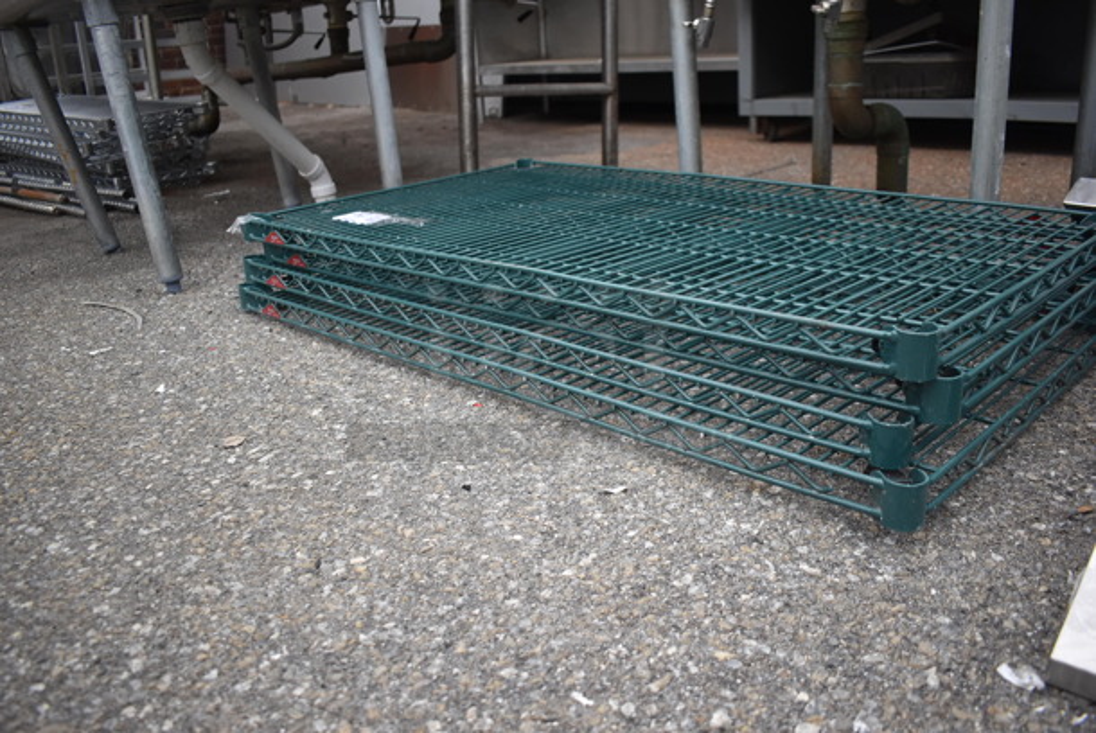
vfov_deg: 48.0
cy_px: 366
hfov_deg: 67.3
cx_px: 548
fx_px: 823
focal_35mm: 27
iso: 450
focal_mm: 18
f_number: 3.5
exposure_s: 1/250
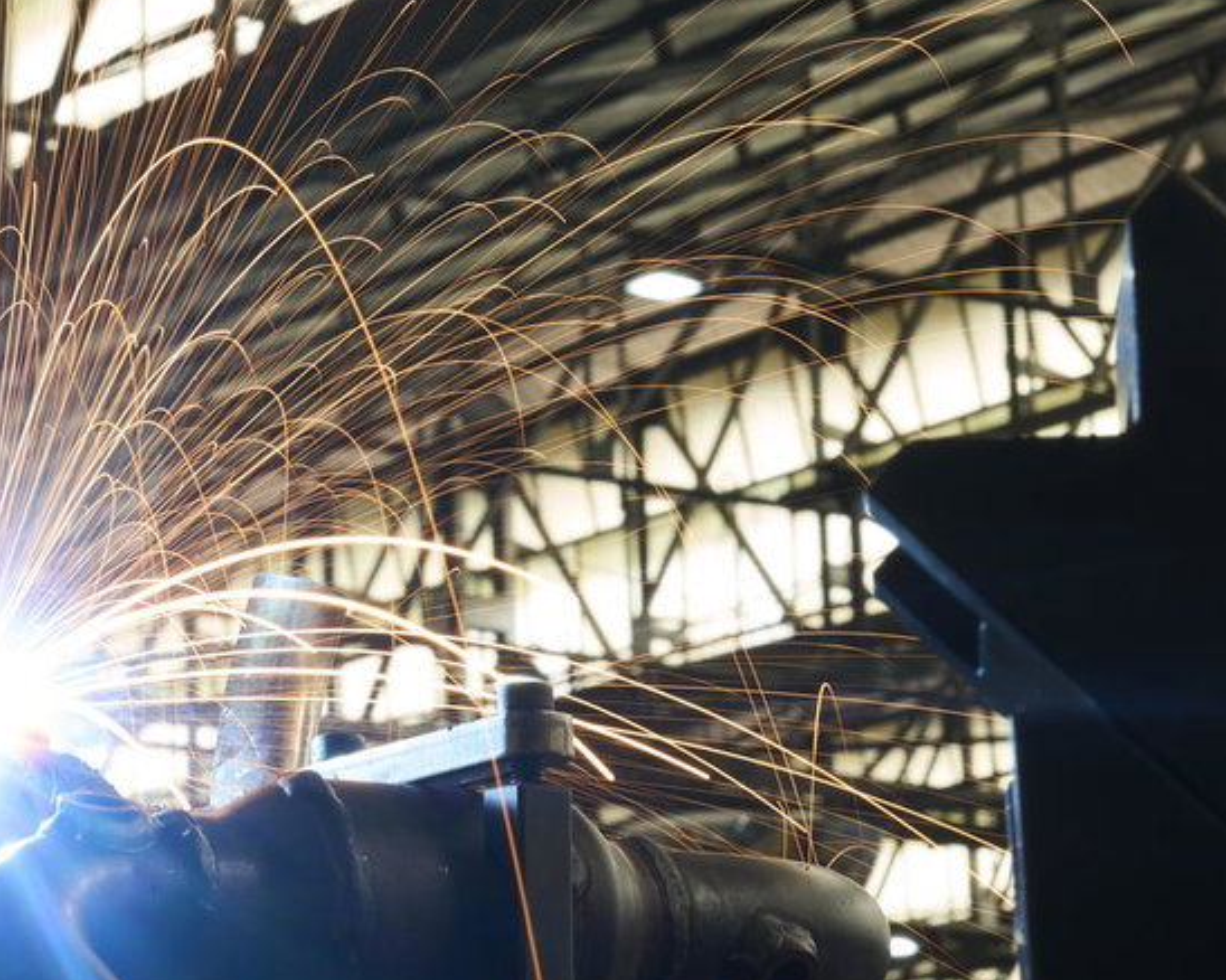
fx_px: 4969
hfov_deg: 14.0
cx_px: 275
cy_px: 92
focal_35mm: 137
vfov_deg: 11.2
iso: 50
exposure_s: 1/1.25
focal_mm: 50
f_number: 16
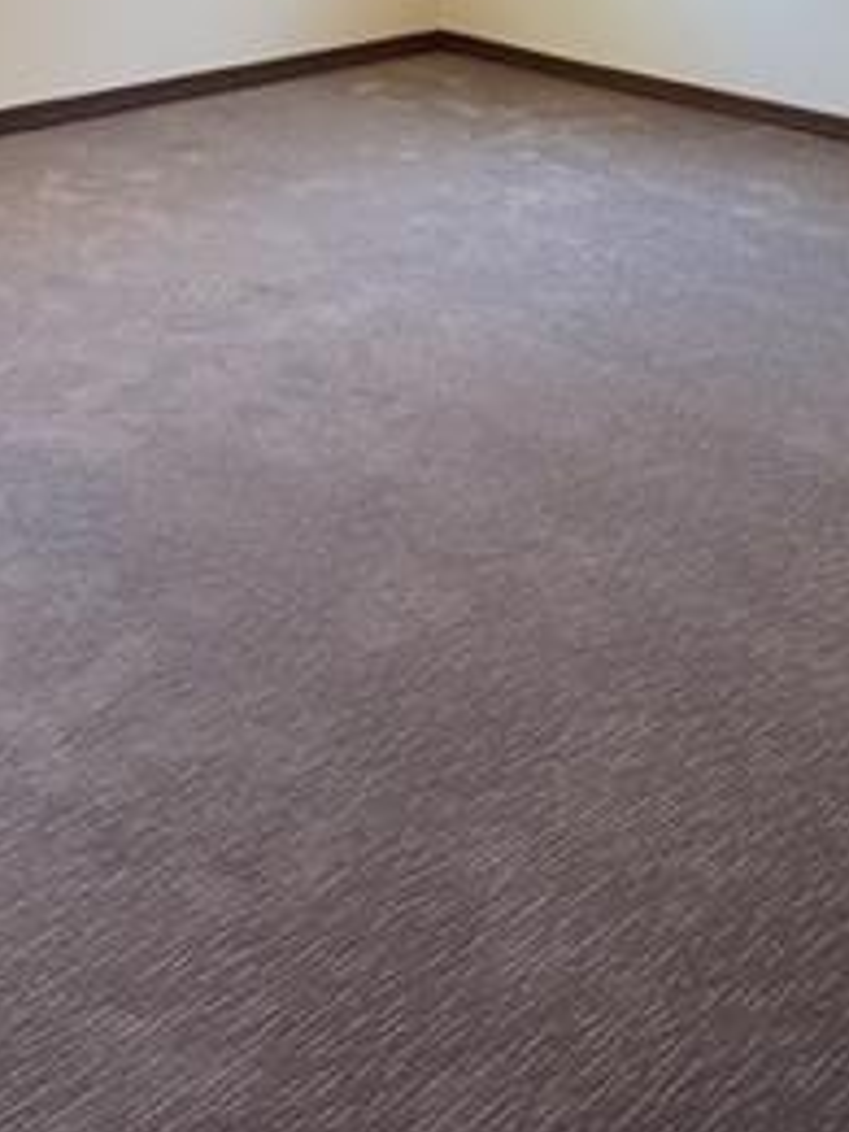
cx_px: 488
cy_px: 344
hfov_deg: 30.2
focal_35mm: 48
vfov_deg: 39.0
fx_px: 1570
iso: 125
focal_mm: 5.1
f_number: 1.6
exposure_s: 1/60
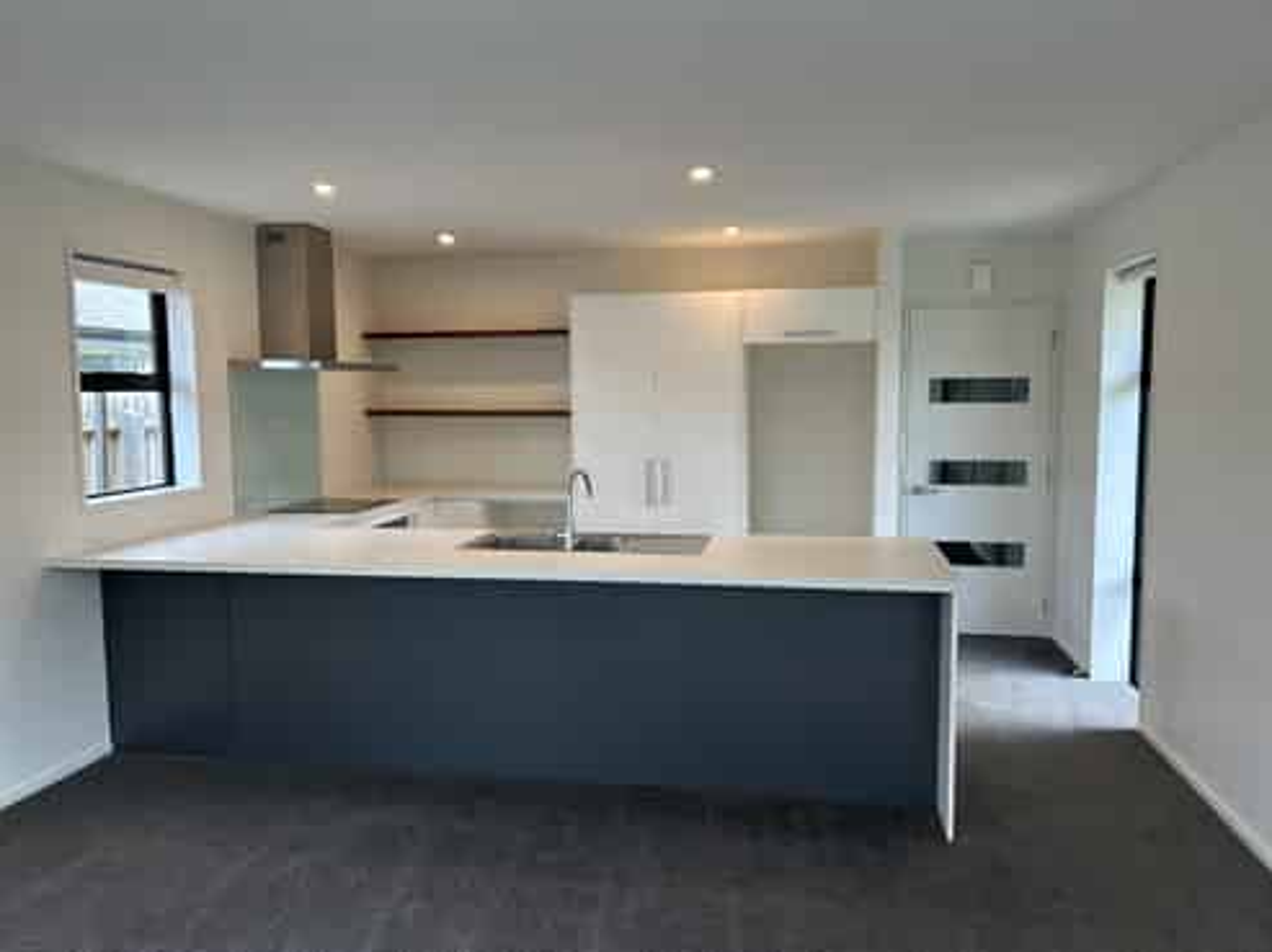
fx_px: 955
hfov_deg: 67.3
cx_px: 636
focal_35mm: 26
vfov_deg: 53.0
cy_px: 476
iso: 40
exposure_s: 1/100
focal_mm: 5.7
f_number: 1.5
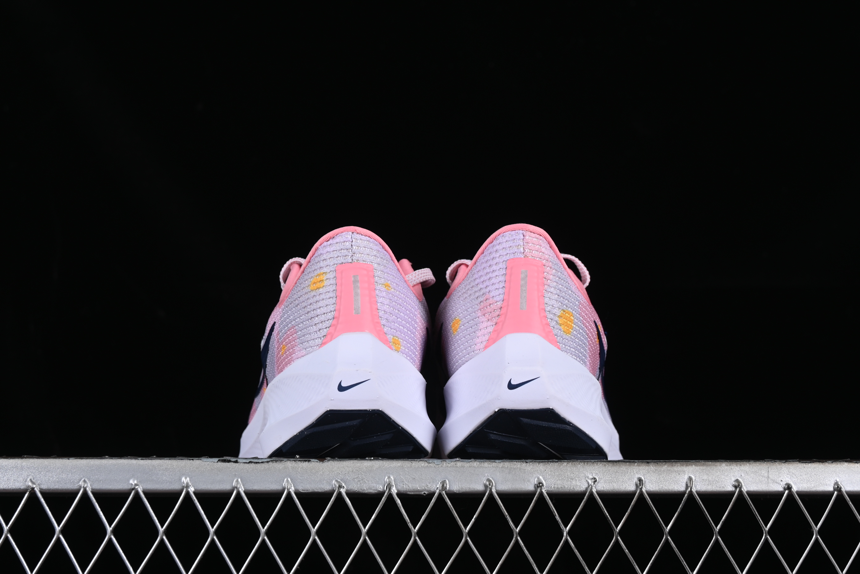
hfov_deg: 27.0
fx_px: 1792
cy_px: 287
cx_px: 430
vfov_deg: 18.2
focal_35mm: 75
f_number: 8
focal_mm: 50
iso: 160
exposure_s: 1/80
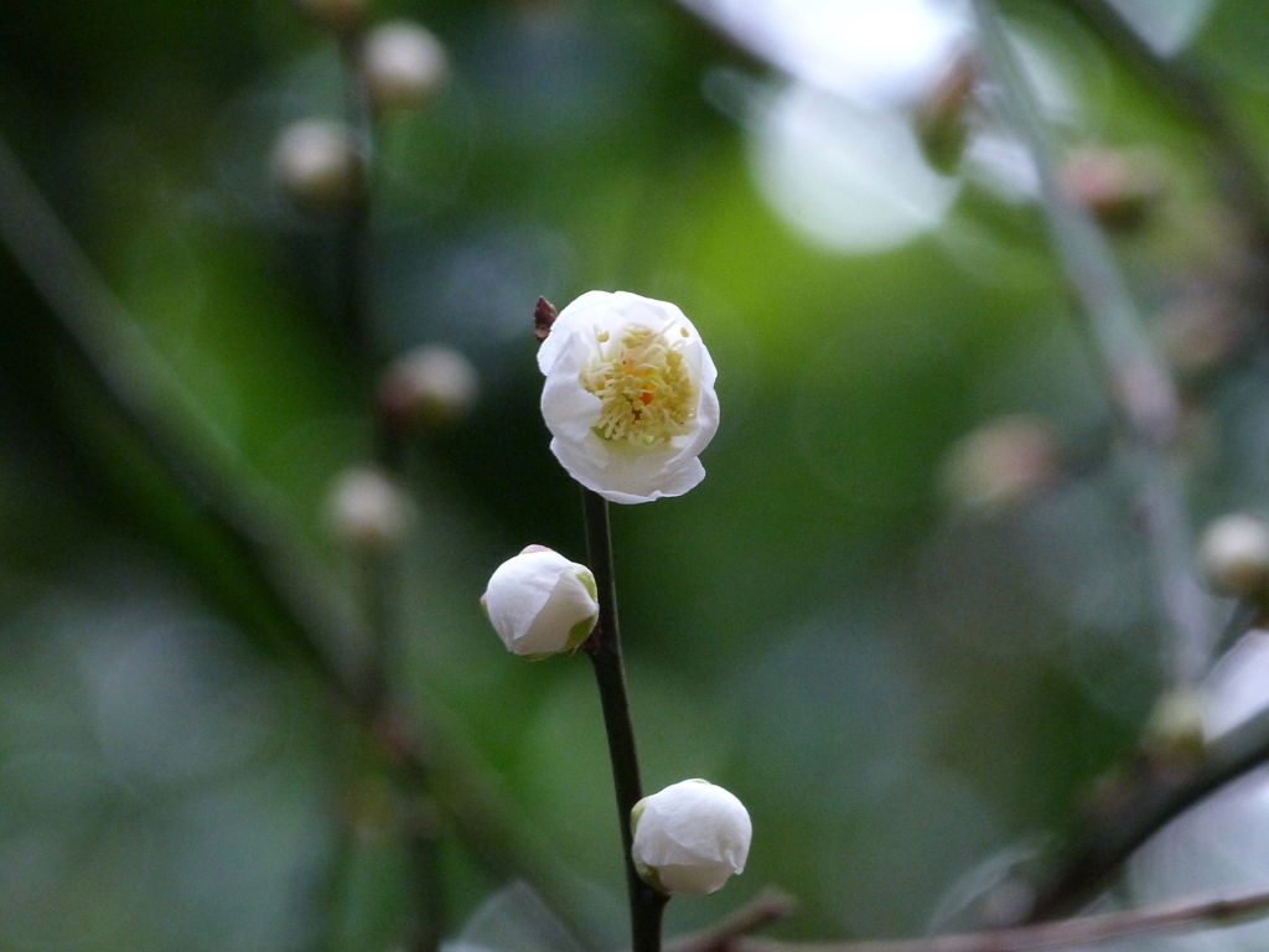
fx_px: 26395
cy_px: 476
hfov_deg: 2.8
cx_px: 634
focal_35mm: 720
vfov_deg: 2.1
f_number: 6.3
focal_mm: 108
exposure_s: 1/100
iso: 400
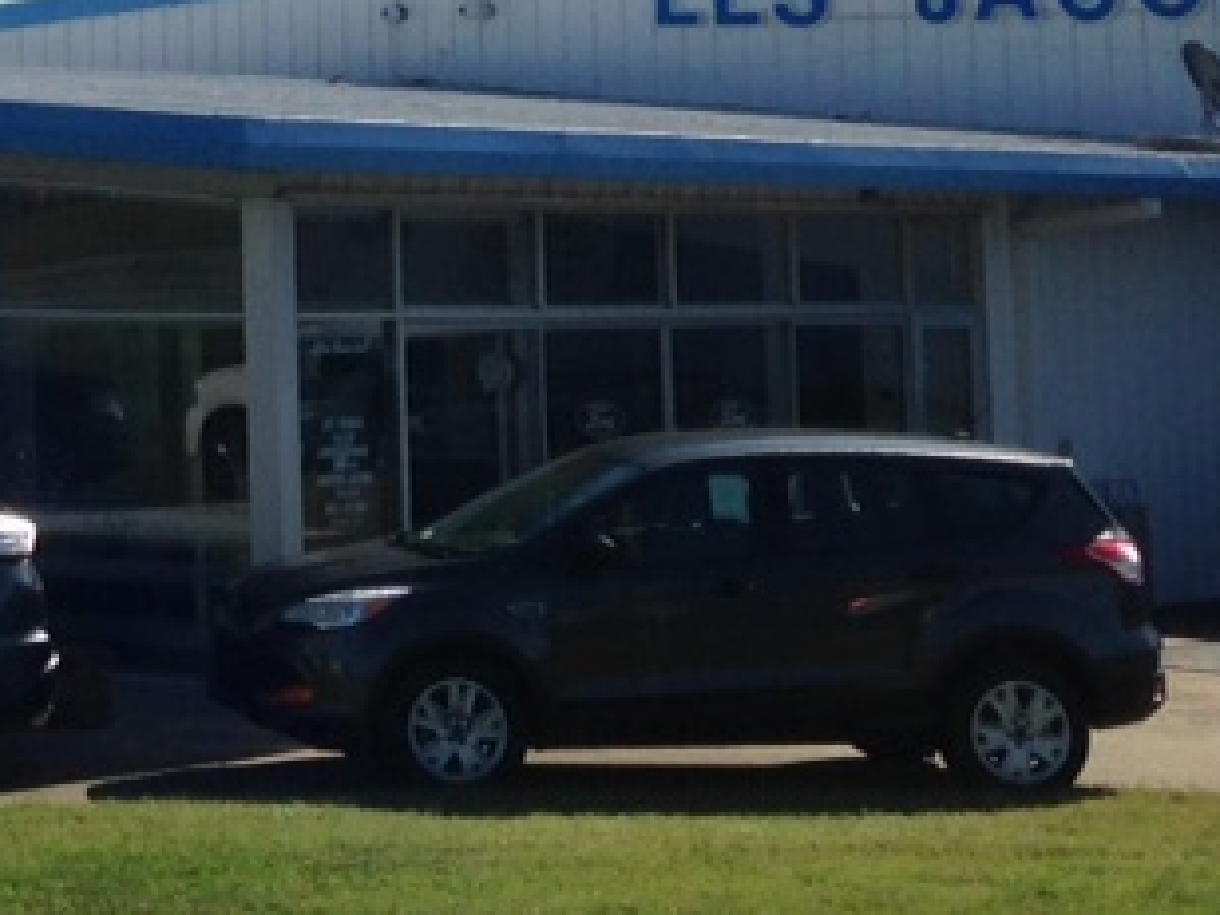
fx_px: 4828
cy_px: -412
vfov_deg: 10.5
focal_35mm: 137
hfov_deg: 13.9
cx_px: -305
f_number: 2.4
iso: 50
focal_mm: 4.12
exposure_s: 1/2710
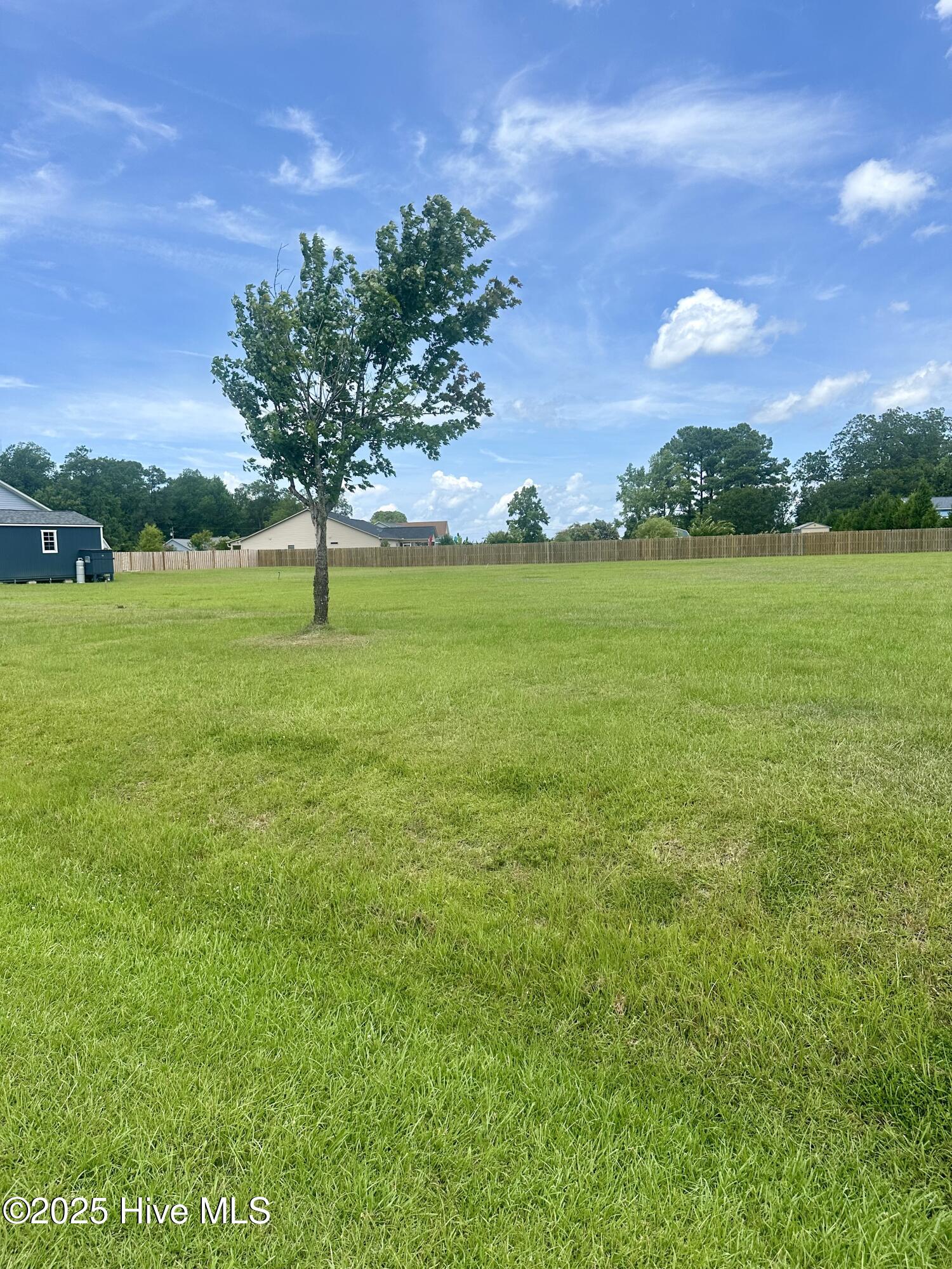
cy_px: 634
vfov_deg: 71.6
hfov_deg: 56.8
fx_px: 880
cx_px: 476
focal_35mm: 24
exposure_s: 1/4184
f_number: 1.78
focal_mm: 6.86
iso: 80
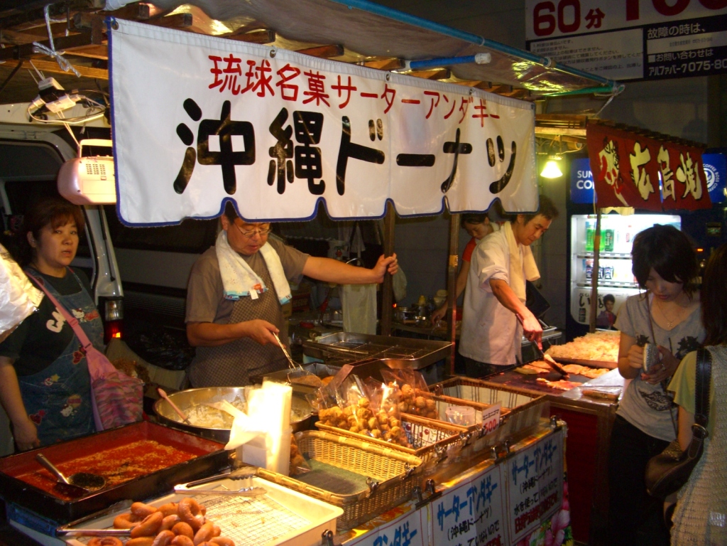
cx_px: 364
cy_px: 273
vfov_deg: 37.7
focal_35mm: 38
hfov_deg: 49.0
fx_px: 798
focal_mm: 7.9
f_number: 2.8
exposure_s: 1/60
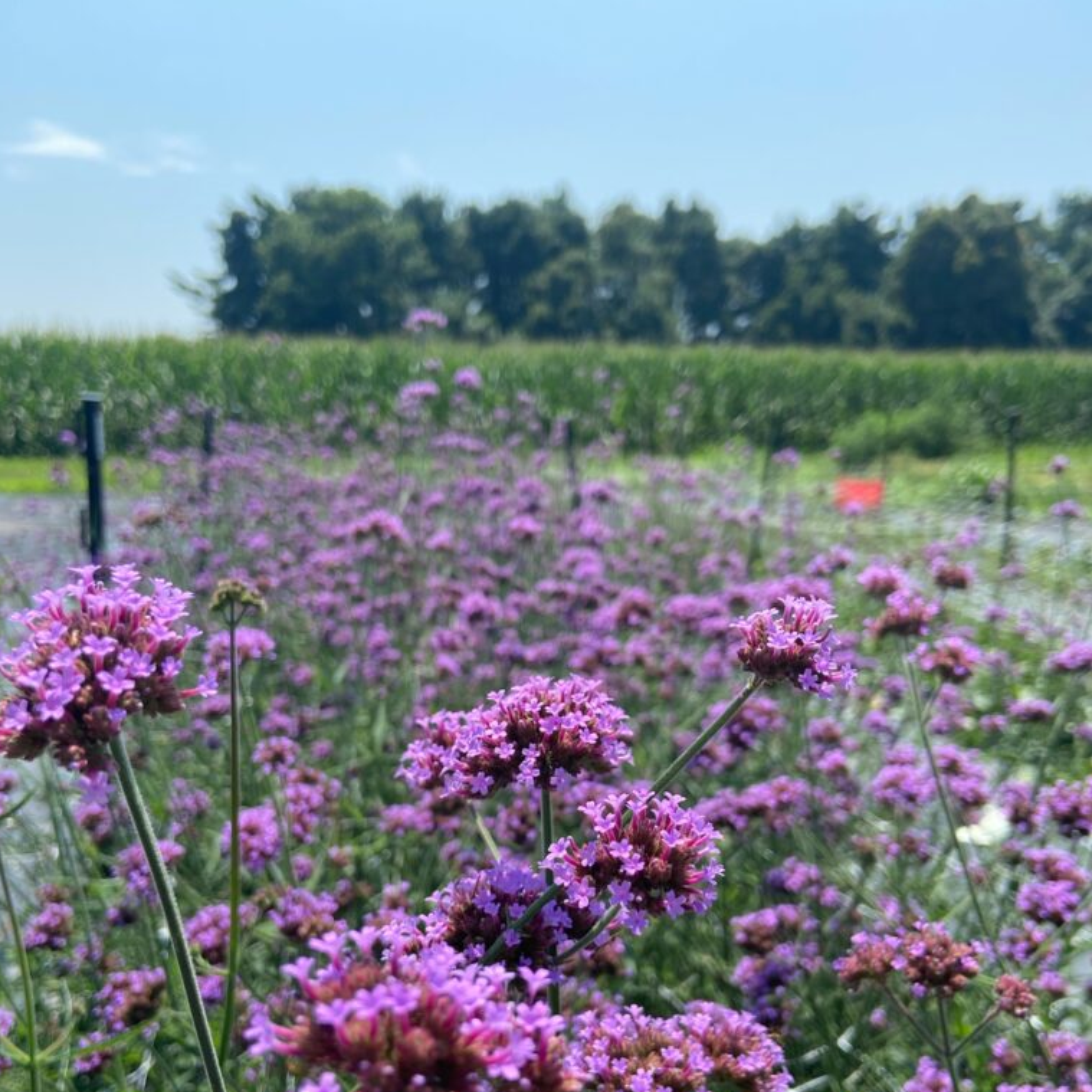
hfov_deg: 52.5
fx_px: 1106
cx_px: 541
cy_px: 722
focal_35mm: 31
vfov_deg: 51.6
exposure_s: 1/1362
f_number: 1.8
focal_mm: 4.25
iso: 32
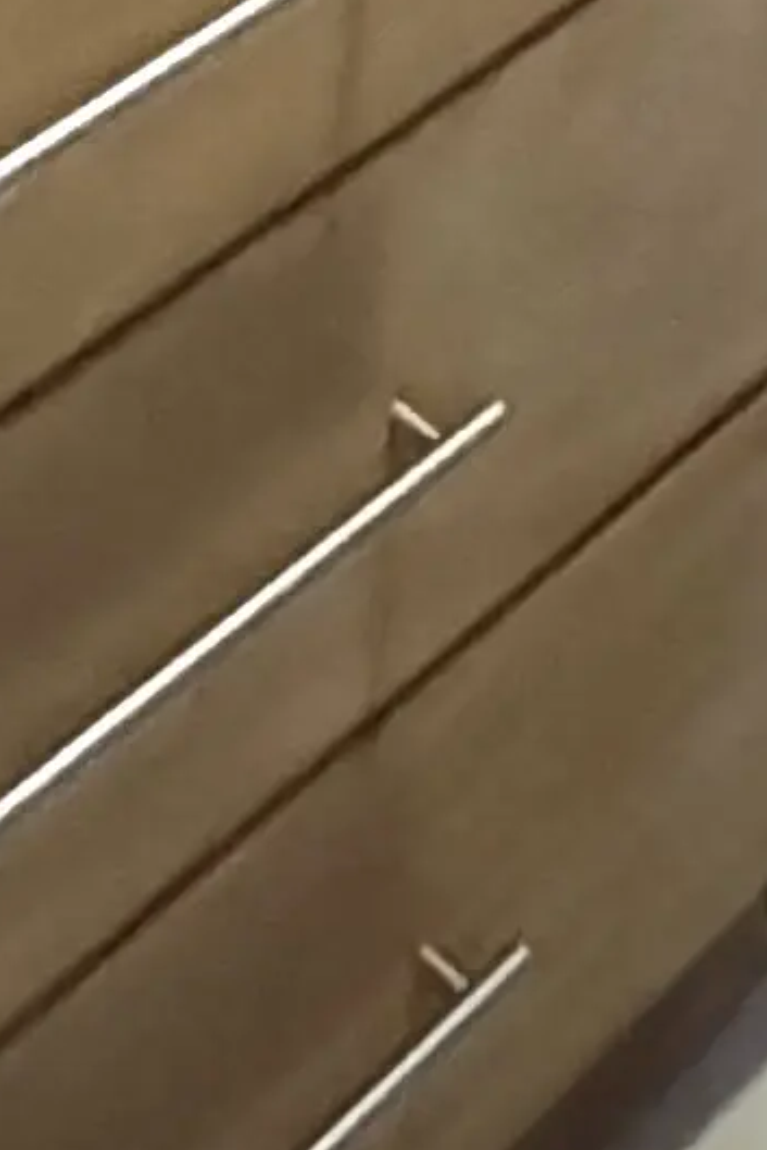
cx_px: 219
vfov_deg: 11.4
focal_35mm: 111
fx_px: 3545
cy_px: -2239
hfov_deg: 12.3
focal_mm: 2.22
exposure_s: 1/30
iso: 2000
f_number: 2.2
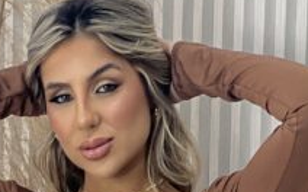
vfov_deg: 3.5
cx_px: 113
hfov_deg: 5.8
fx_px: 3019
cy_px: 612
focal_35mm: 360
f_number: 2.8
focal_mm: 9
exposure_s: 1/120
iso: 64
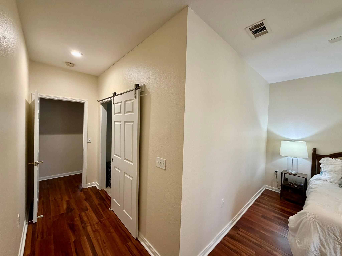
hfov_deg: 102.1
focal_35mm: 14
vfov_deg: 85.7
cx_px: 171
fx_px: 138
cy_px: 128
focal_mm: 2.22
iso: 320
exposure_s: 1/60
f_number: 2.2
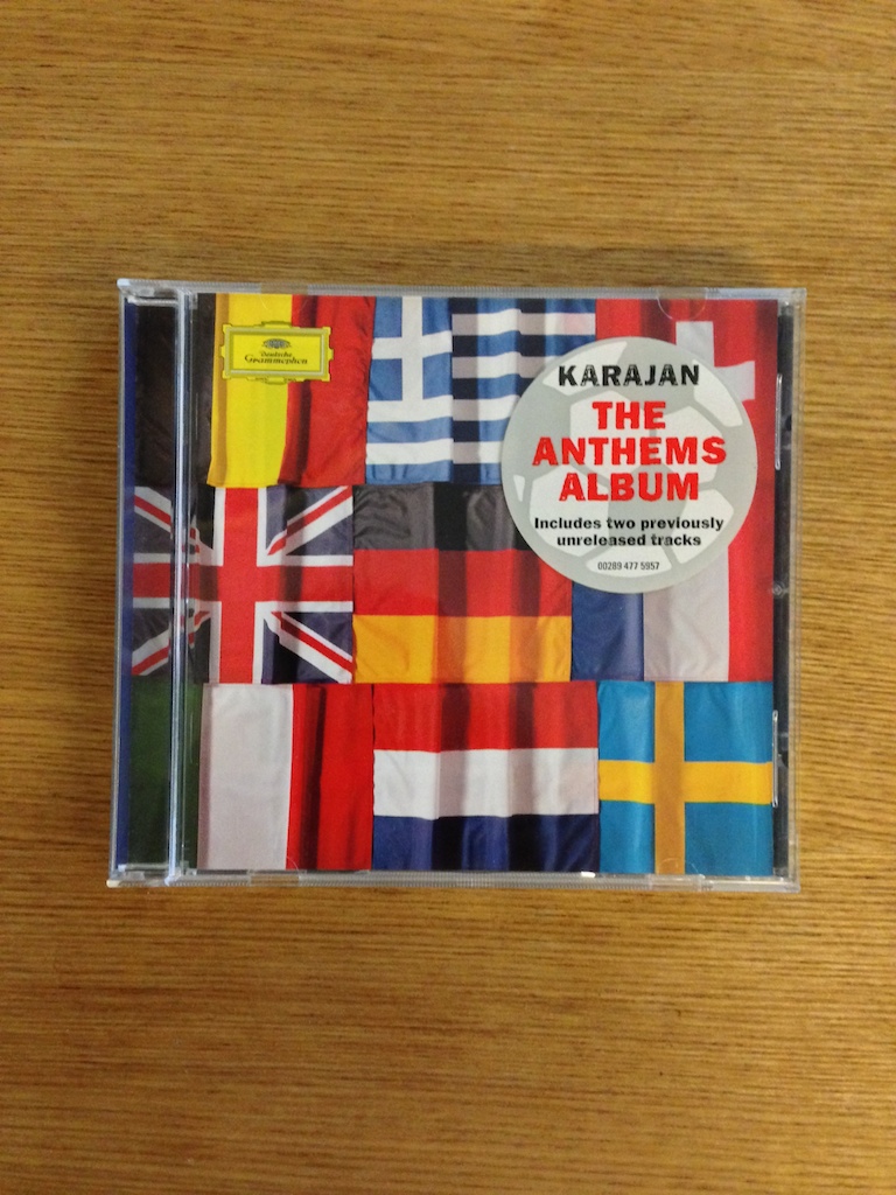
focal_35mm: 33
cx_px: 448
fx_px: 1139
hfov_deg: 42.9
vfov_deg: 55.4
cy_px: 598
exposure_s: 1/15
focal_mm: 4.12
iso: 400
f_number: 2.4
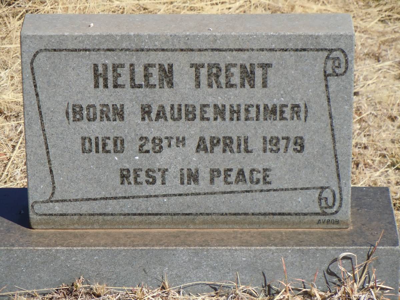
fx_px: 2011
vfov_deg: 8.5
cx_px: 200
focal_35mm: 174
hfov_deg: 11.4
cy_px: 150
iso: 200
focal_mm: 31.4
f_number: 9.2
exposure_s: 1/250
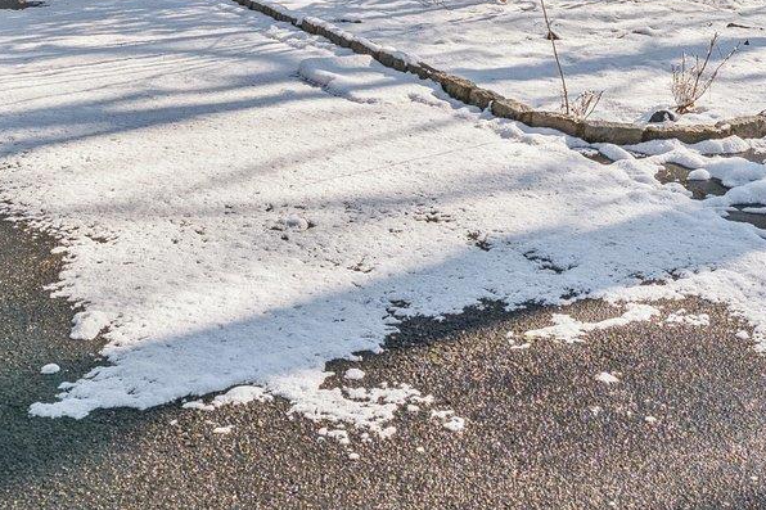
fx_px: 1170
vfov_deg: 22.6
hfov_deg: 35.9
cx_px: 506
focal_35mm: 55
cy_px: -105
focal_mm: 16
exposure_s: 1/800
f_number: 10
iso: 500
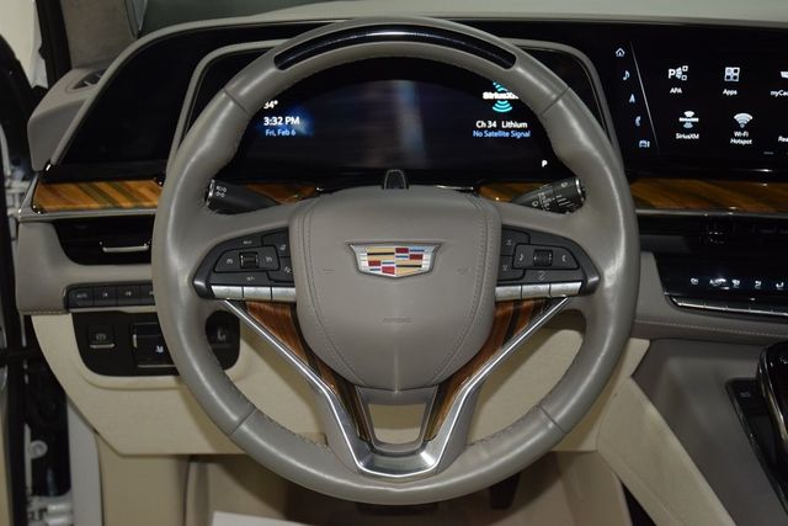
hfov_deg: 42.3
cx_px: 394
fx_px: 1018
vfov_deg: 29.0
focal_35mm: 46
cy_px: 263
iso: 800
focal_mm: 31
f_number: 4
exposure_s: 1/60
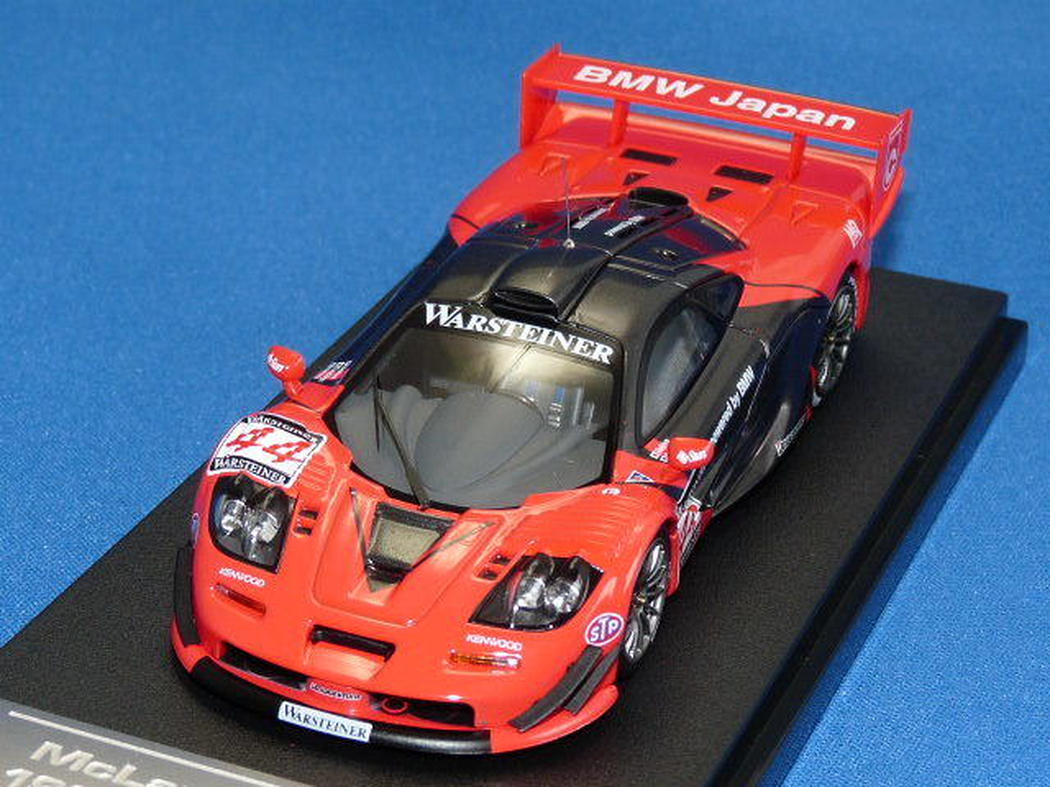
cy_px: 394
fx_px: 3003
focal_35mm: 99
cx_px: 525
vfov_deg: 14.9
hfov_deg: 19.8
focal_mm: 10.1
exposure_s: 1/30
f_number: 4
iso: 100
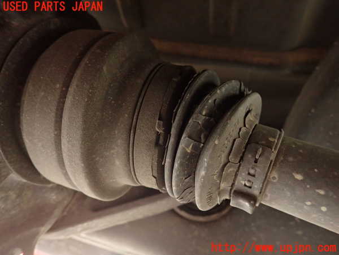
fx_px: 245
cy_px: 128
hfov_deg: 69.4
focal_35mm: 25
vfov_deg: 54.9
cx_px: 170
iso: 640
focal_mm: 4.5
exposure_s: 1/30
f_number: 2
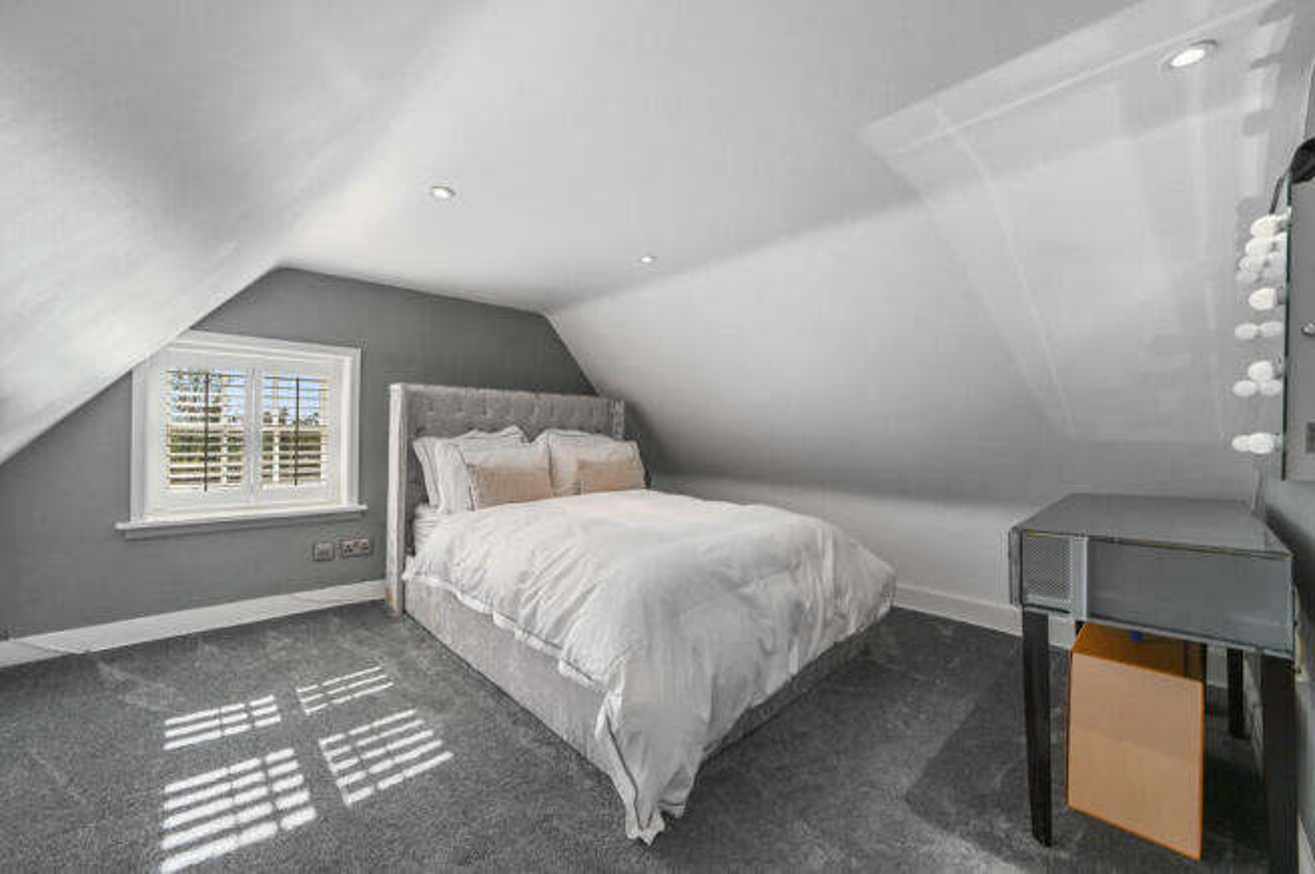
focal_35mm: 14
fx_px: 511
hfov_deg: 104.3
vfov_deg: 81.1
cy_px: 437
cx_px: 658
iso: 400
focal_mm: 14
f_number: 8
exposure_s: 1/10
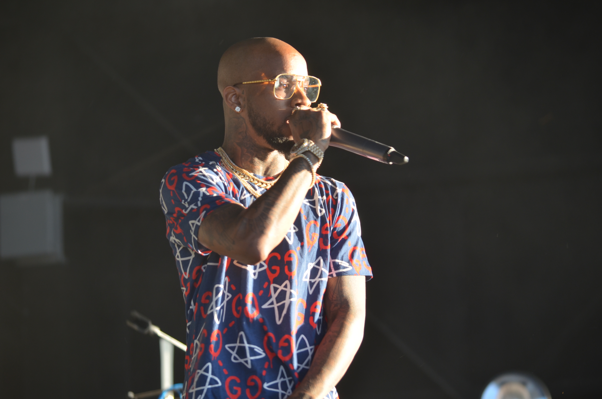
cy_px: 200
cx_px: 301
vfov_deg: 7.0
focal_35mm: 195
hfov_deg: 10.6
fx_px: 3254
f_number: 4.8
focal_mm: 130
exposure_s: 1/50
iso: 200
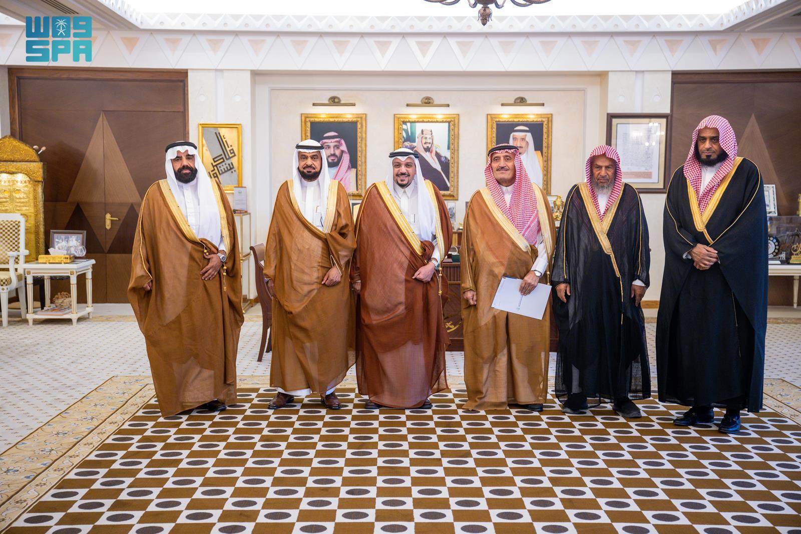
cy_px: 267
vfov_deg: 29.9
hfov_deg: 43.6
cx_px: 400
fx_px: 1001
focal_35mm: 45
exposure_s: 1/200
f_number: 3.5
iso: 2000
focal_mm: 45
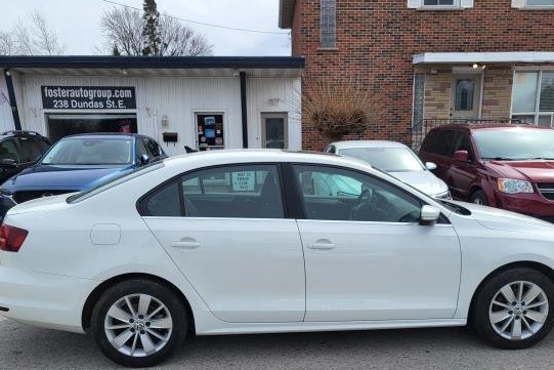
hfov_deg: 58.7
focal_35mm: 32
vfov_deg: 40.8
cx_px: 296
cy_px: 235
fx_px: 493
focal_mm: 5.4
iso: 40
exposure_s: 1/2346
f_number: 1.8
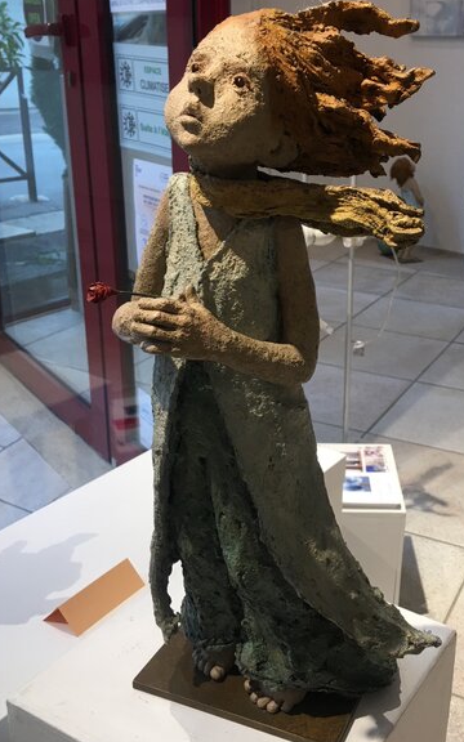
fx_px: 809
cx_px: 327
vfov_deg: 49.3
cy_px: 370
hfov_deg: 31.6
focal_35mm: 40
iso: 32
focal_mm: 4.15
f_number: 2.2
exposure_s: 1/33
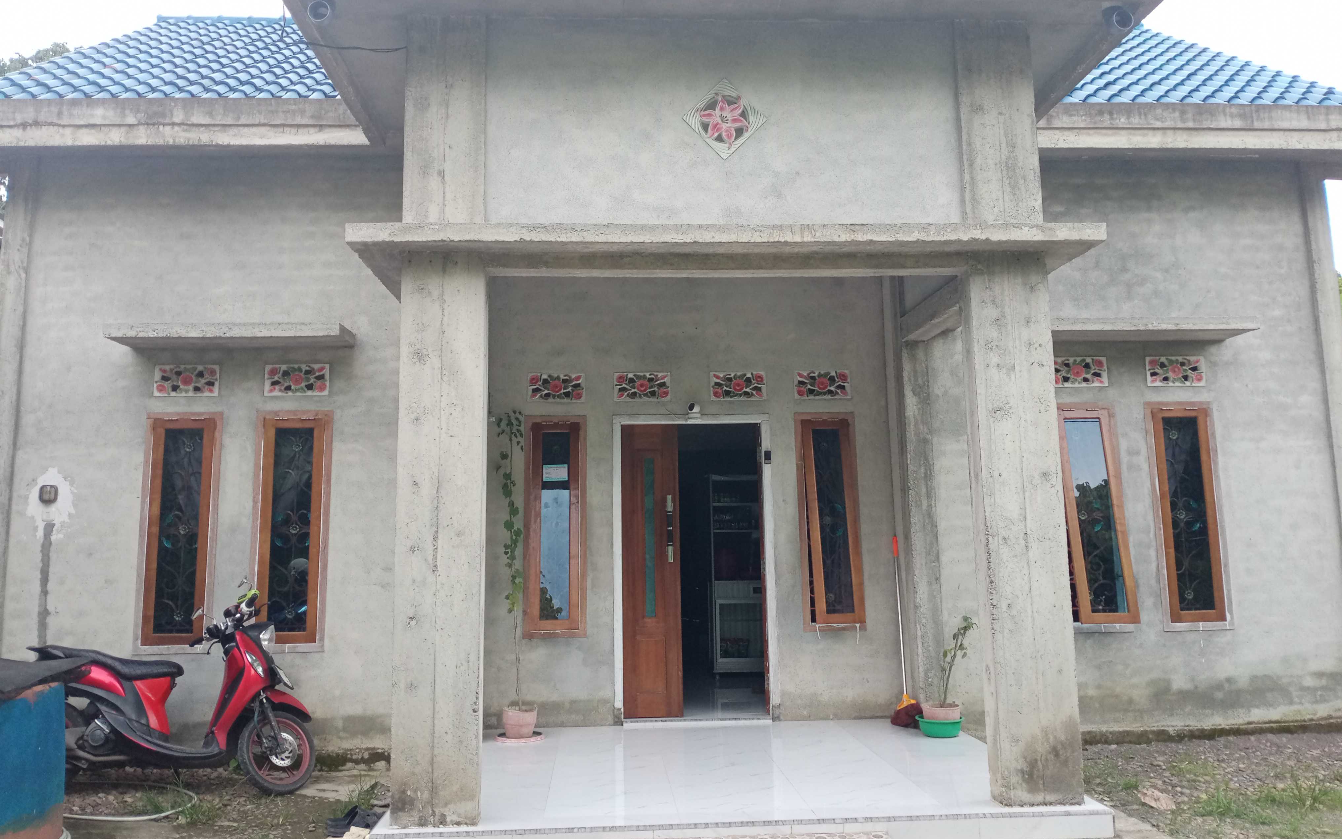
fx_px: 1097
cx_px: 667
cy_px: 363
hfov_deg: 62.9
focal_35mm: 30
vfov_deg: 41.8
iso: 161
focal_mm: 4.05
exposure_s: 1/100
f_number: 1.8
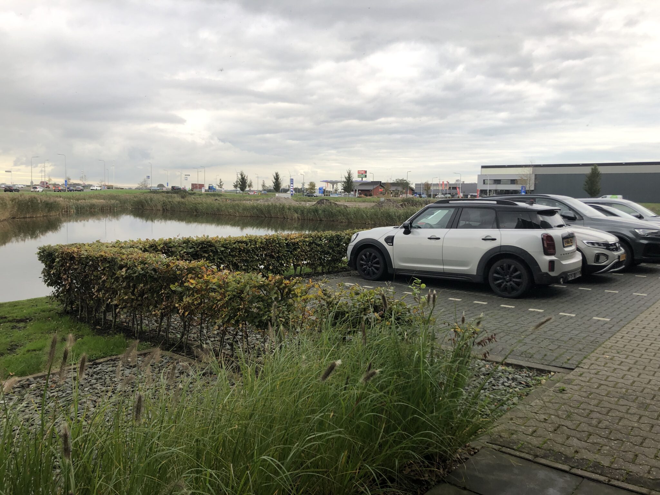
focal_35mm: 28
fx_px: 534
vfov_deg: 49.7
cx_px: 330
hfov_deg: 63.4
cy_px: 248
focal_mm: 3.99
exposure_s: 1/131
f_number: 1.8
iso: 20
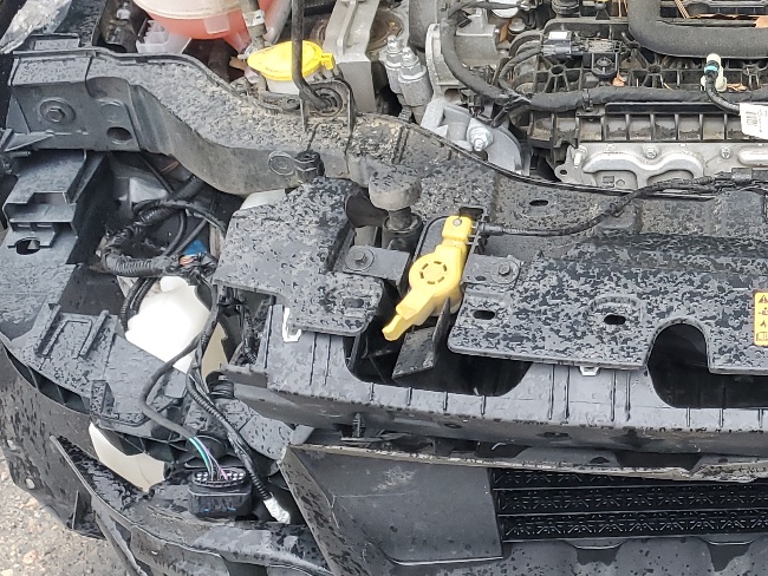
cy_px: 79
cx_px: 821
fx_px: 1420
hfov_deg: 27.9
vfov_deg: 22.5
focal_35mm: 64
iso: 78
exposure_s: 1/120
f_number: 1.5
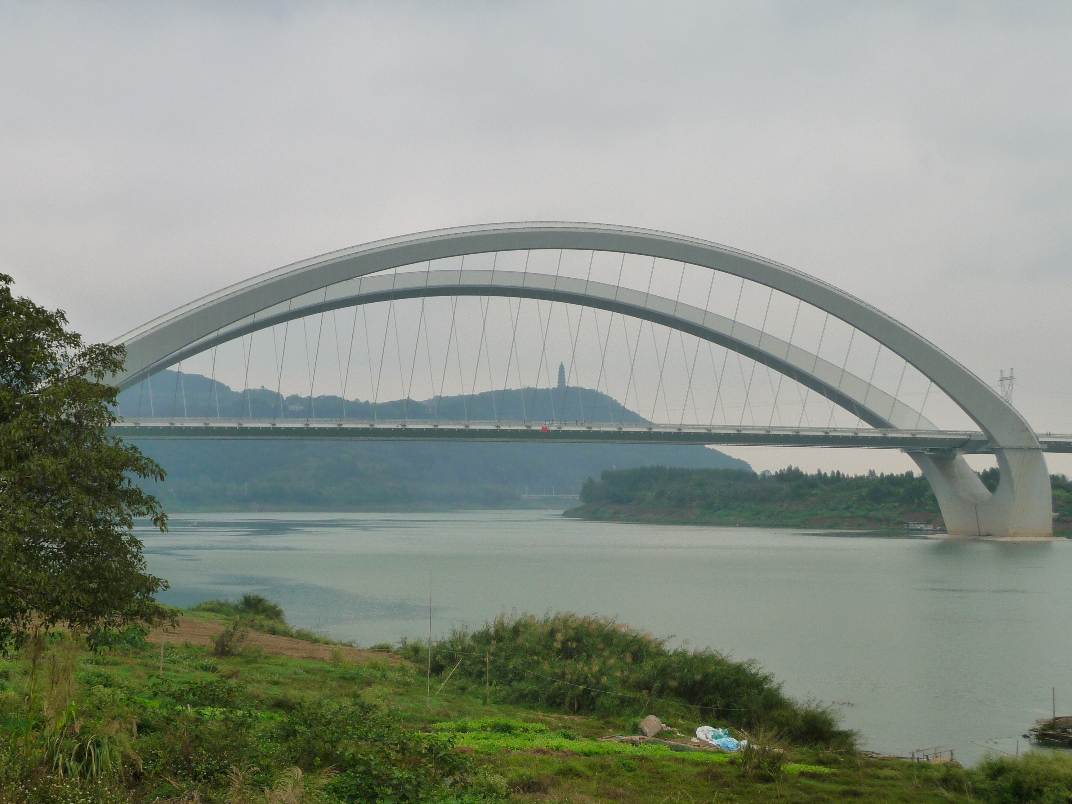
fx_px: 1796
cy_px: 402
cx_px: 536
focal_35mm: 58
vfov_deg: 25.2
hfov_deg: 33.2
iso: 160
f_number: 4.4
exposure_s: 1/160
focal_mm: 9.8
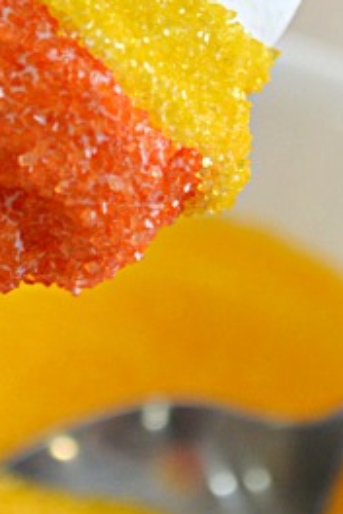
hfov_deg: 5.9
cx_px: 92
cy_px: -68
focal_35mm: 234
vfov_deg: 8.7
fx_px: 3350
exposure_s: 1/60
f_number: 5.6
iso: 400
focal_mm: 55
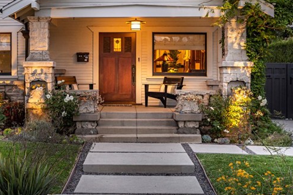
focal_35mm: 69
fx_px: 562
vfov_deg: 19.3
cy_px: 15
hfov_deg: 28.7
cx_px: 65
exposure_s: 1/10
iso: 320
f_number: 5.6
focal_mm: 33
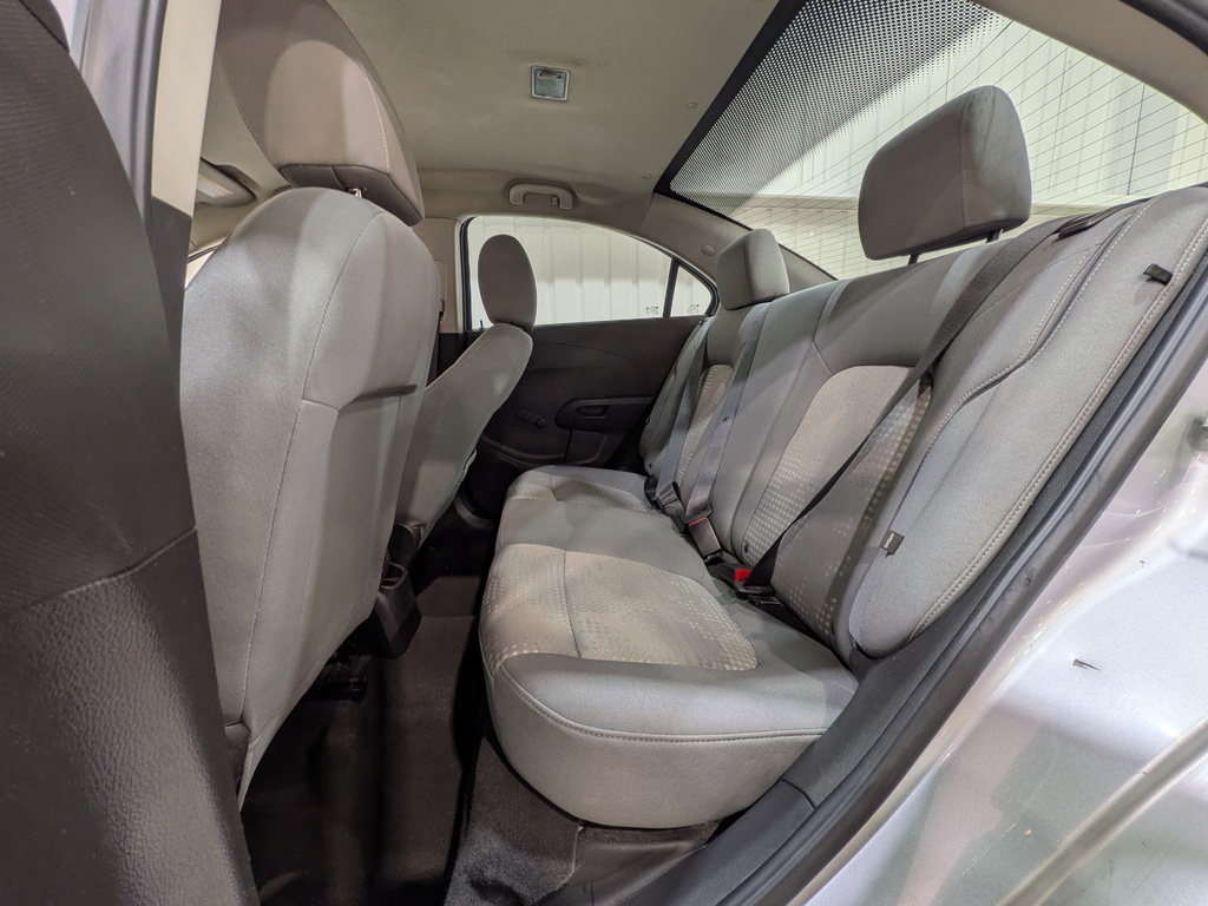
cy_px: 453
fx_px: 489
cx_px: 604
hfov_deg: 102.1
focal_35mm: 14
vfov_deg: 85.7
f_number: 2.2
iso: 60
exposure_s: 1/33.3
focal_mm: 1.83
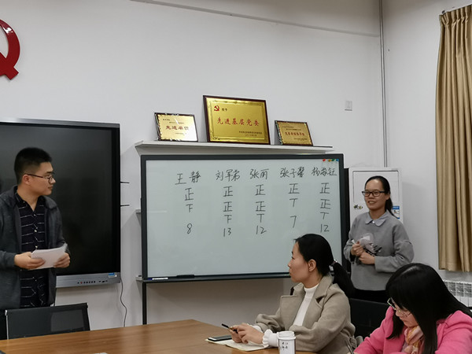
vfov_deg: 23.7
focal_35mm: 62
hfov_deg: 31.2
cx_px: 236
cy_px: 177
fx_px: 845
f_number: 1.8
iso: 160
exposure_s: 1/33.3
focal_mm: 3.95
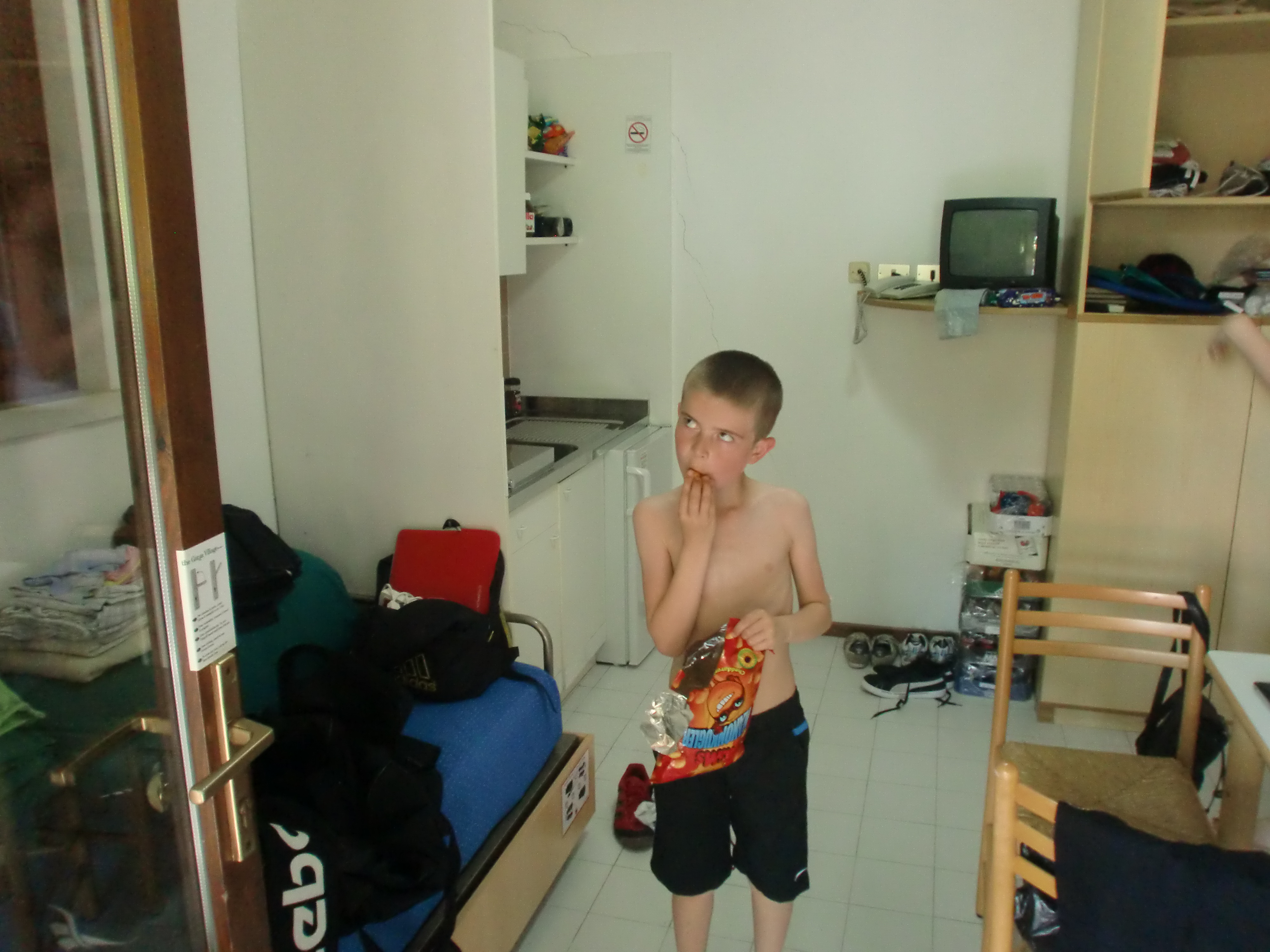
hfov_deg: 67.3
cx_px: 635
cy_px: 476
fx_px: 954
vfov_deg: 53.1
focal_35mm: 26
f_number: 2.6
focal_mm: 4.65
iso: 400
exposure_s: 1/25
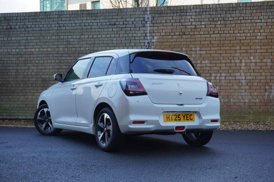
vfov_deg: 25.0
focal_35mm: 54
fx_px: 411
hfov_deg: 36.9
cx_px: 137
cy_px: 91
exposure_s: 1/160
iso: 500
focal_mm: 36
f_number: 5.6
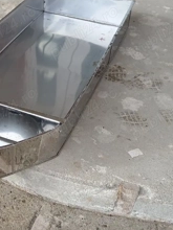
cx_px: 23
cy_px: 126
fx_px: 327
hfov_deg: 28.7
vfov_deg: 38.9
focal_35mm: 49
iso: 102
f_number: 1.9
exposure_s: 1/294
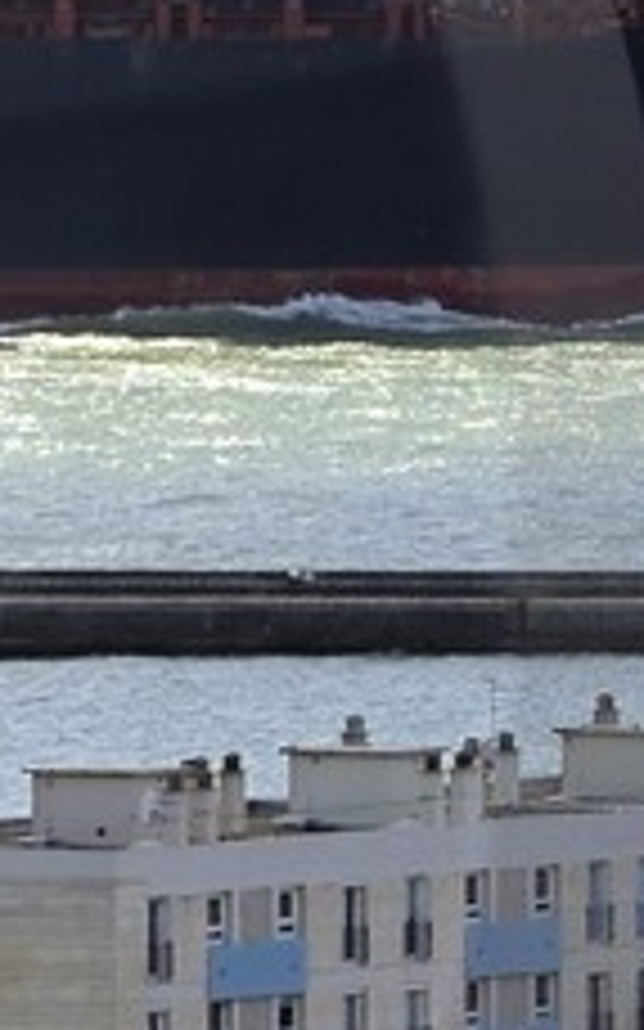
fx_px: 36023
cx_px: -1171
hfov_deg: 1.0
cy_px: 544
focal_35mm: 1282
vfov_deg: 1.6
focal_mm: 180
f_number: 13
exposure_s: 1/400
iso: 200
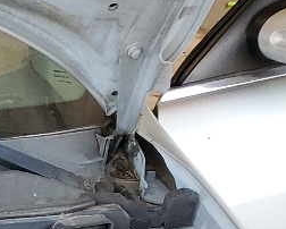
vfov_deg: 8.4
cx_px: -535
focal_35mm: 161
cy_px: 641
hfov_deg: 9.6
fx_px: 1364
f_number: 1.5
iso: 50
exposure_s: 1/244
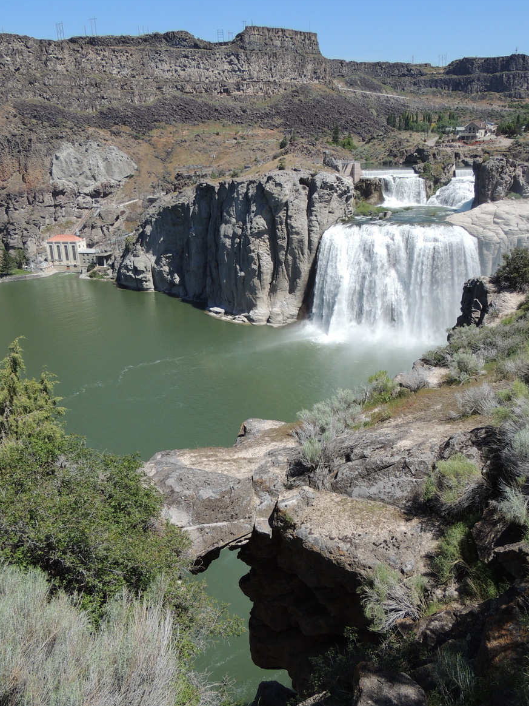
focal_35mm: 33
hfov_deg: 42.9
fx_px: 672
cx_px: 286
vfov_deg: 55.3
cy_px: 385
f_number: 3.1
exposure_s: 1/1250
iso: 100
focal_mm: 5.3
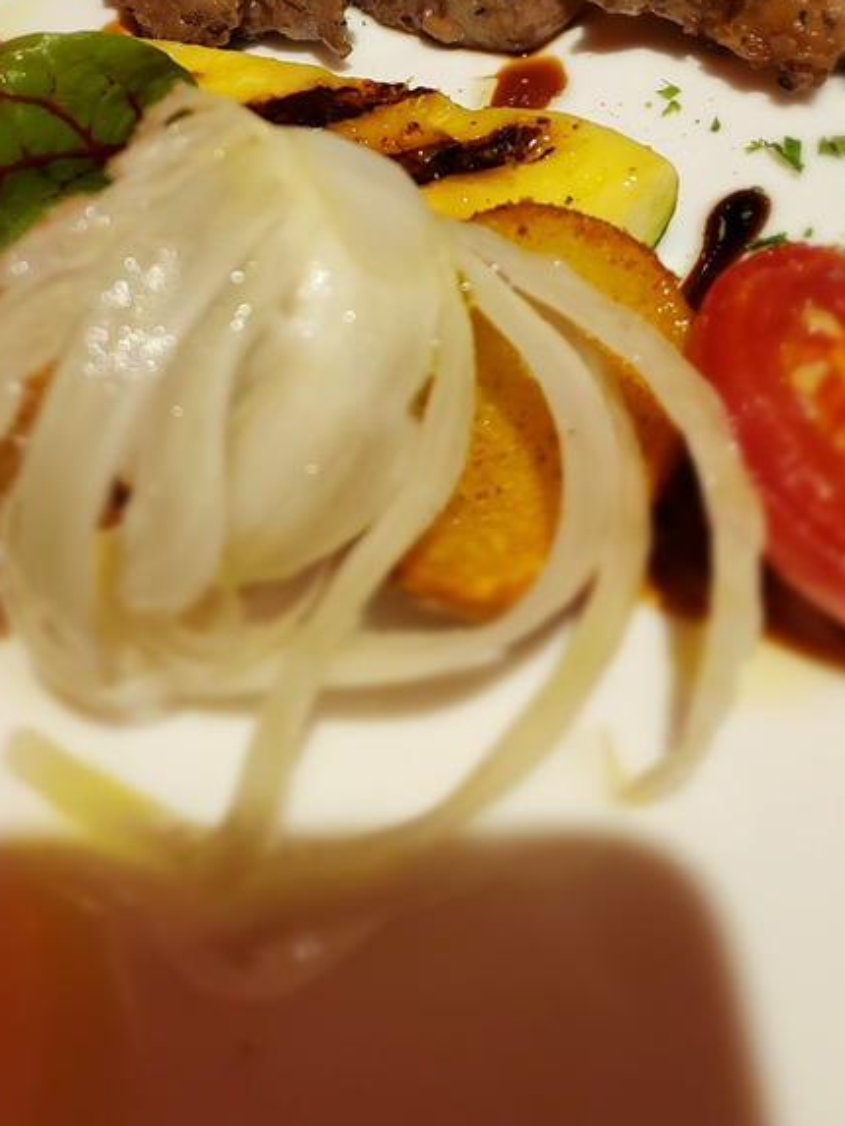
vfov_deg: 36.3
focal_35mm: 49
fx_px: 1594
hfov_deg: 29.7
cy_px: 96
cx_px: 397
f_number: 1.5
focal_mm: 4.3
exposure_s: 1/50
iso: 100
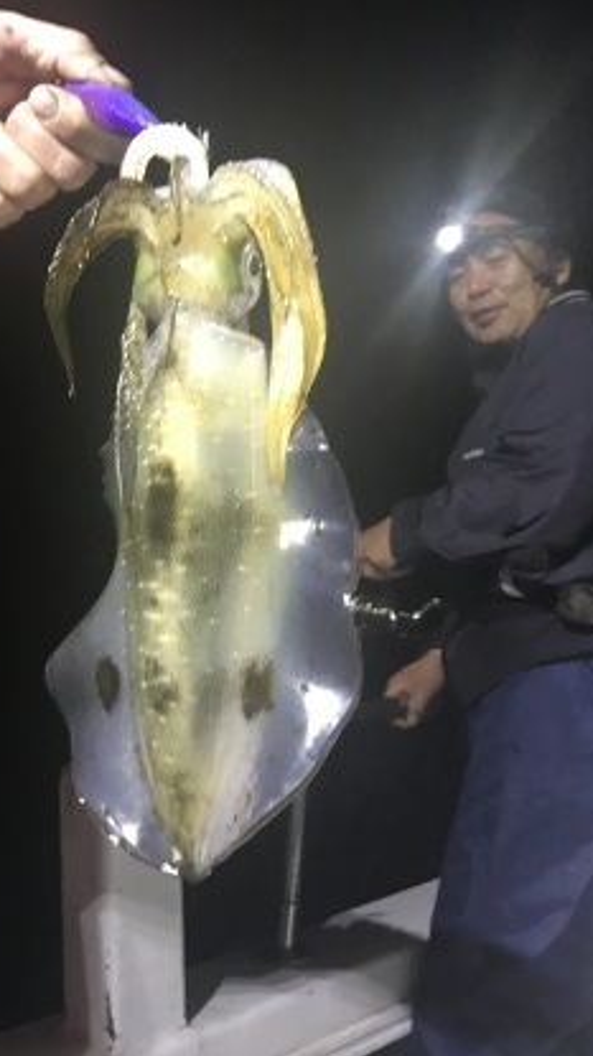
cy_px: 440
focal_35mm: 36
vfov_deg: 55.0
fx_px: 1008
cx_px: 141
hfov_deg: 32.1
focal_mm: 3.99
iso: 100
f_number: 1.8
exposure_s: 1/9
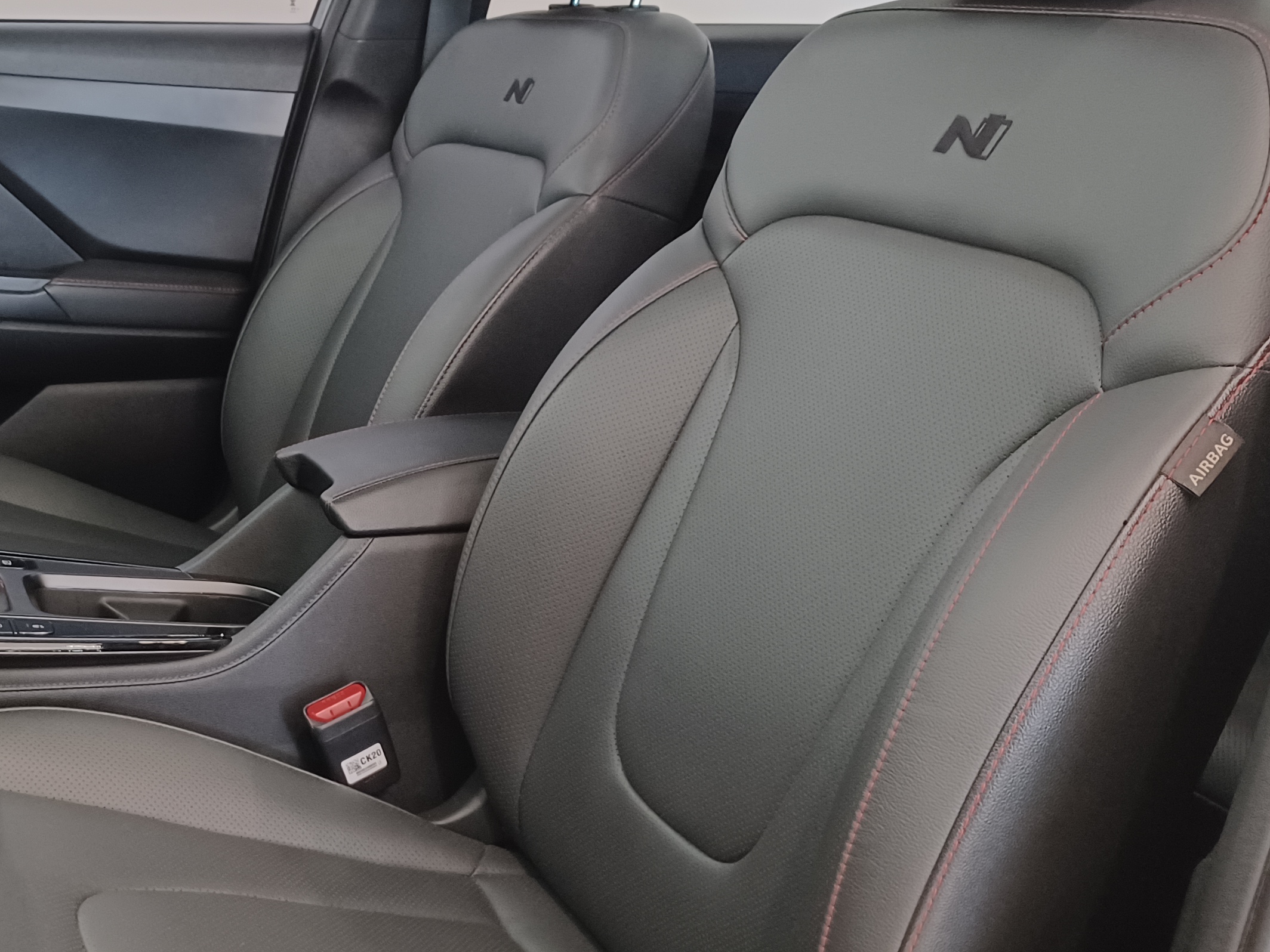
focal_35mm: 47
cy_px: 483
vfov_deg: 30.9
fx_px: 1724
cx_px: 392
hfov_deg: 39.8
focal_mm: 4.6
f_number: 1.8
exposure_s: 1/24
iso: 320
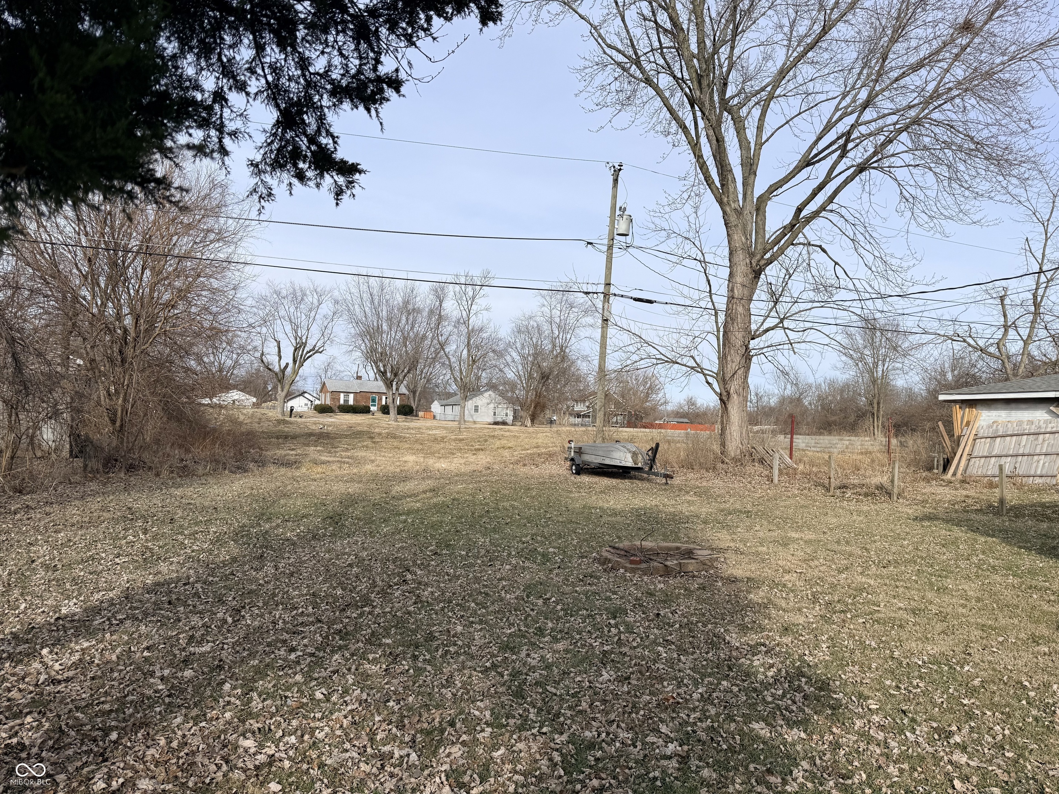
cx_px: 530
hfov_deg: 71.6
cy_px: 397
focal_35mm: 24
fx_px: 734
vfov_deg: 56.8
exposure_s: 1/4673
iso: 80
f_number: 1.78
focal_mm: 6.76
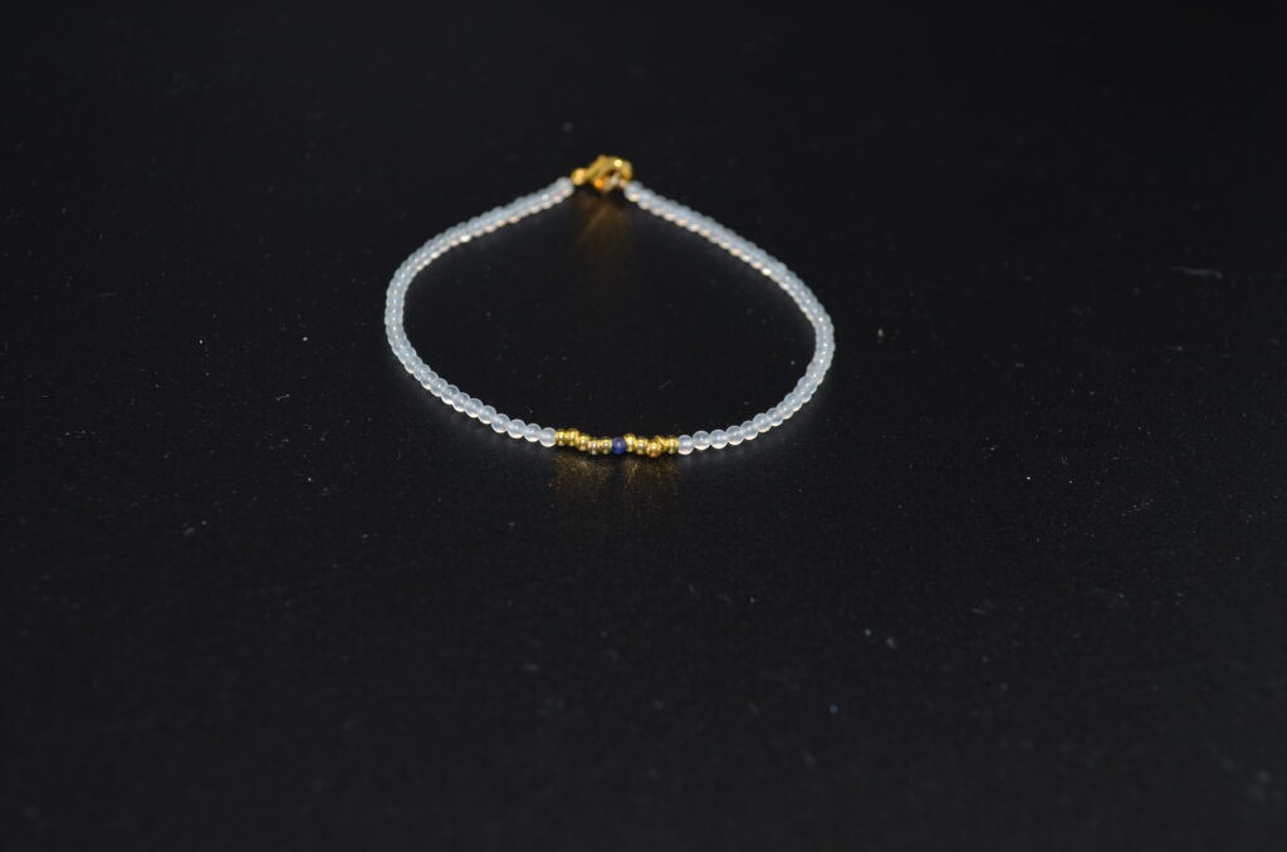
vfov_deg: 23.7
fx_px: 2033
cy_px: 426
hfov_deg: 35.1
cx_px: 644
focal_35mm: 57
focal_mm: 38
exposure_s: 1/125
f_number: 5.6
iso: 200
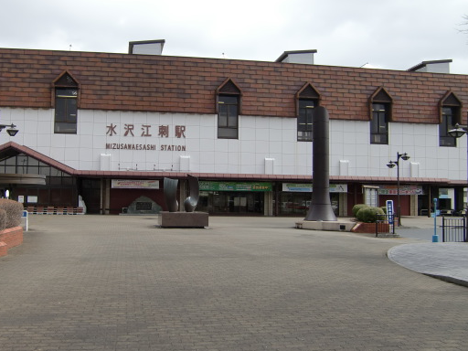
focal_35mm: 35
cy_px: 181
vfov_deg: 40.7
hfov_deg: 52.2
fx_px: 473
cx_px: 184
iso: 64
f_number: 2.6
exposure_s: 1/800
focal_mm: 4.9
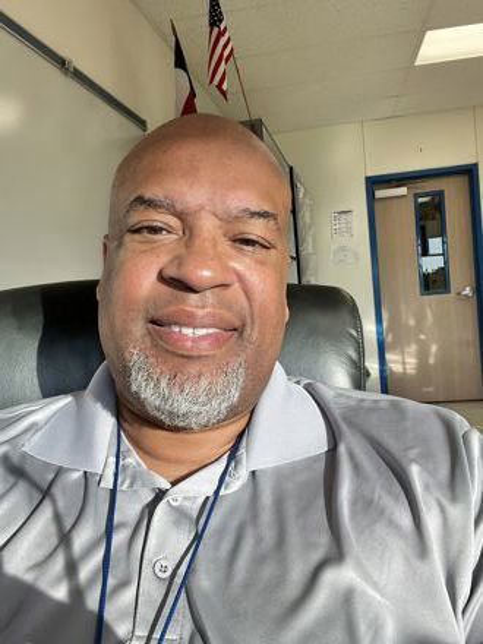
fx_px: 558
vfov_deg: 60.0
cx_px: 242
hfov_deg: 46.8
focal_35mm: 30
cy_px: 322
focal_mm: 2.71
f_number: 2.2
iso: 32
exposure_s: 1/121
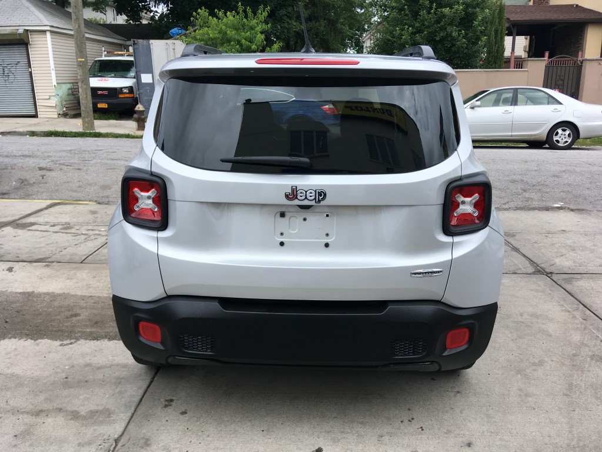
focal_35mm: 29
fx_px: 504
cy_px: 226
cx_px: 301
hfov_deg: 61.7
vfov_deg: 48.2
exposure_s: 1/1083
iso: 25
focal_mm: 4.15
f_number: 2.2
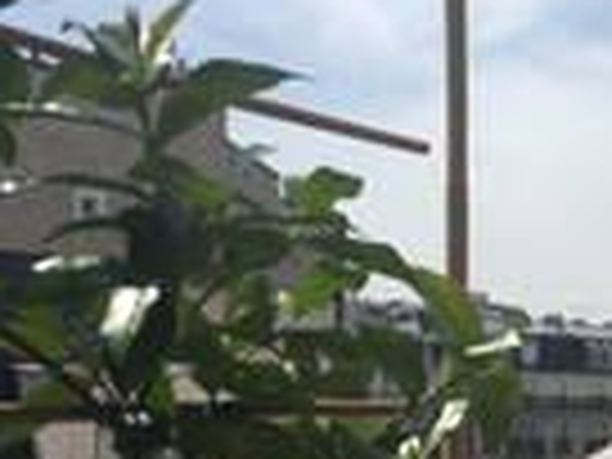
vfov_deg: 18.9
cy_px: 378
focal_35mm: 77
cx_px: 801
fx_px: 1361
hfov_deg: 22.6
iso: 25
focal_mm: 4.15
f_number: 2.2
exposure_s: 1/2198
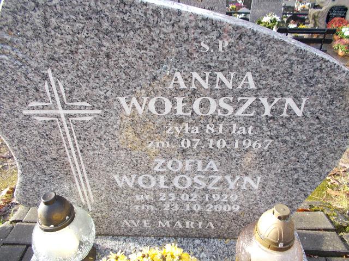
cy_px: 130
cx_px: 174
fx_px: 262
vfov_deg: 53.1
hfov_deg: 67.3
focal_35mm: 26
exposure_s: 1/60
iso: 80
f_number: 3.2
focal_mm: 4.6
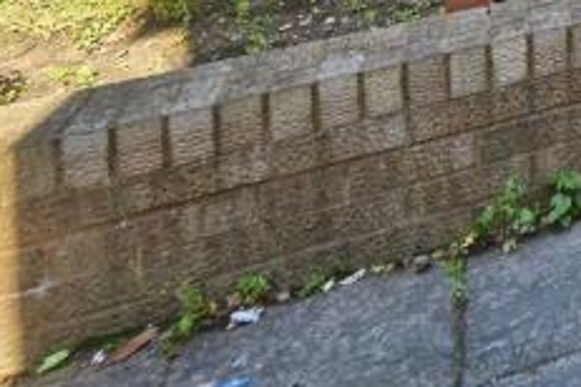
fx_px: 1001
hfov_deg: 20.0
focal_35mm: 62
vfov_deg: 16.1
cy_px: -421
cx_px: 1114
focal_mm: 14
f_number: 8
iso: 200
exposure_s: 1/640
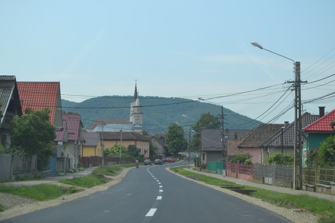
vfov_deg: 16.5
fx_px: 767
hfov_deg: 24.6
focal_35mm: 82
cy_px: 112
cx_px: 168
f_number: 7.1
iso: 100
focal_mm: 55
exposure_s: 1/200
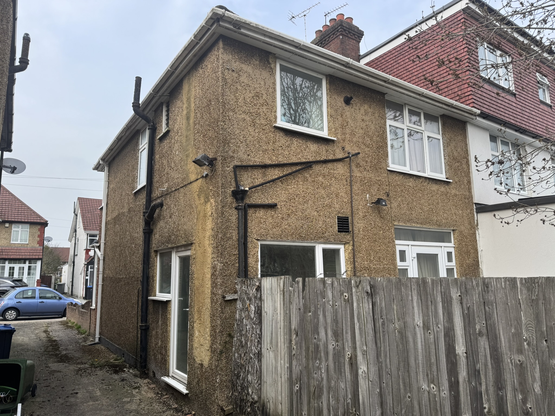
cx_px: 278
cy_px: 208
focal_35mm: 24
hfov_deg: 71.6
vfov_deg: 56.8
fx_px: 385
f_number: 1.78
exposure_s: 1/1042
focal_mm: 6.76
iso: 80
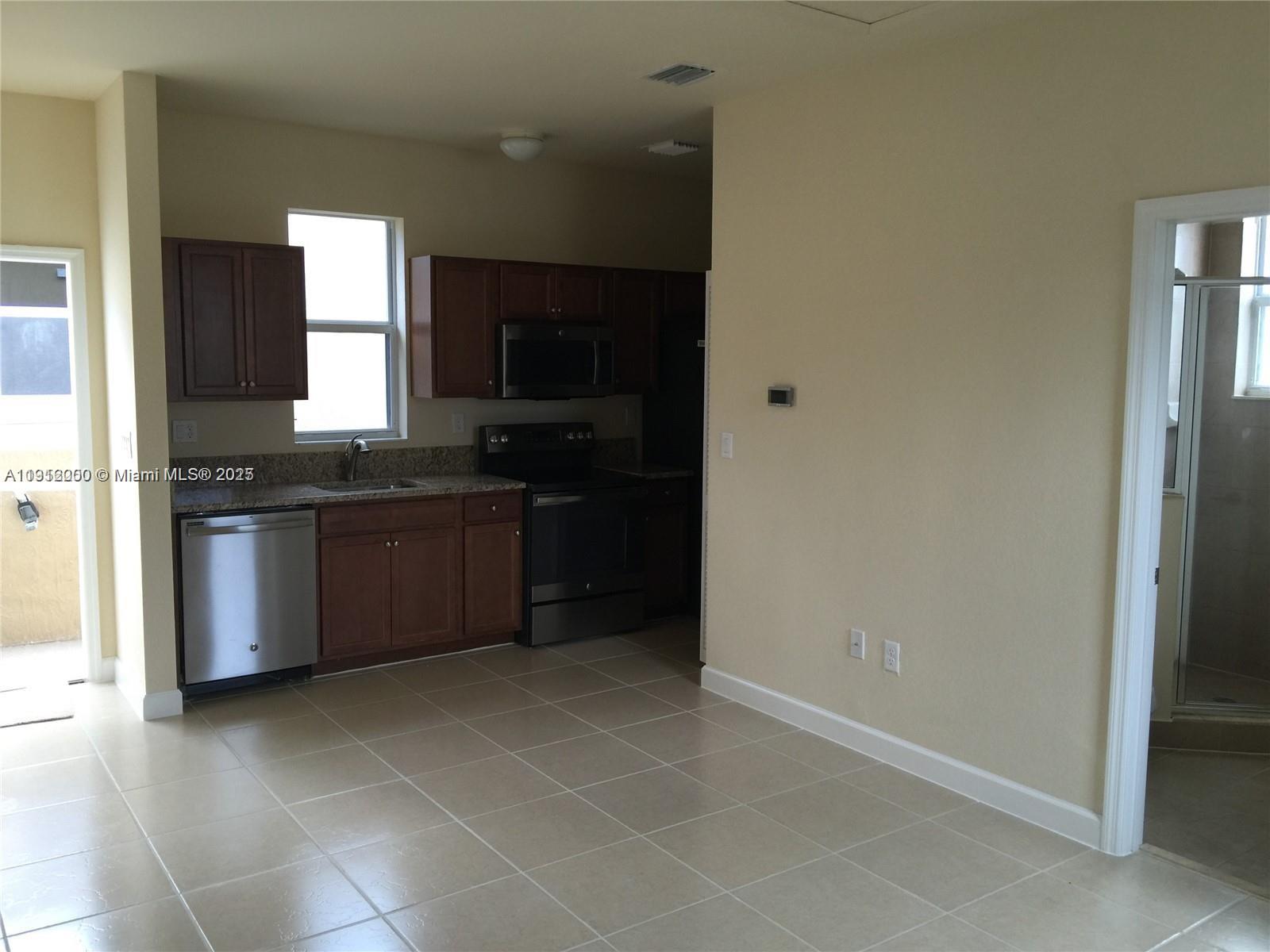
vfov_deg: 48.2
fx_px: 1064
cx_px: 635
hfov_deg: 61.7
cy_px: 476
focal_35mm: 29
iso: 32
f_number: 2.2
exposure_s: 1/30
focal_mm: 4.15
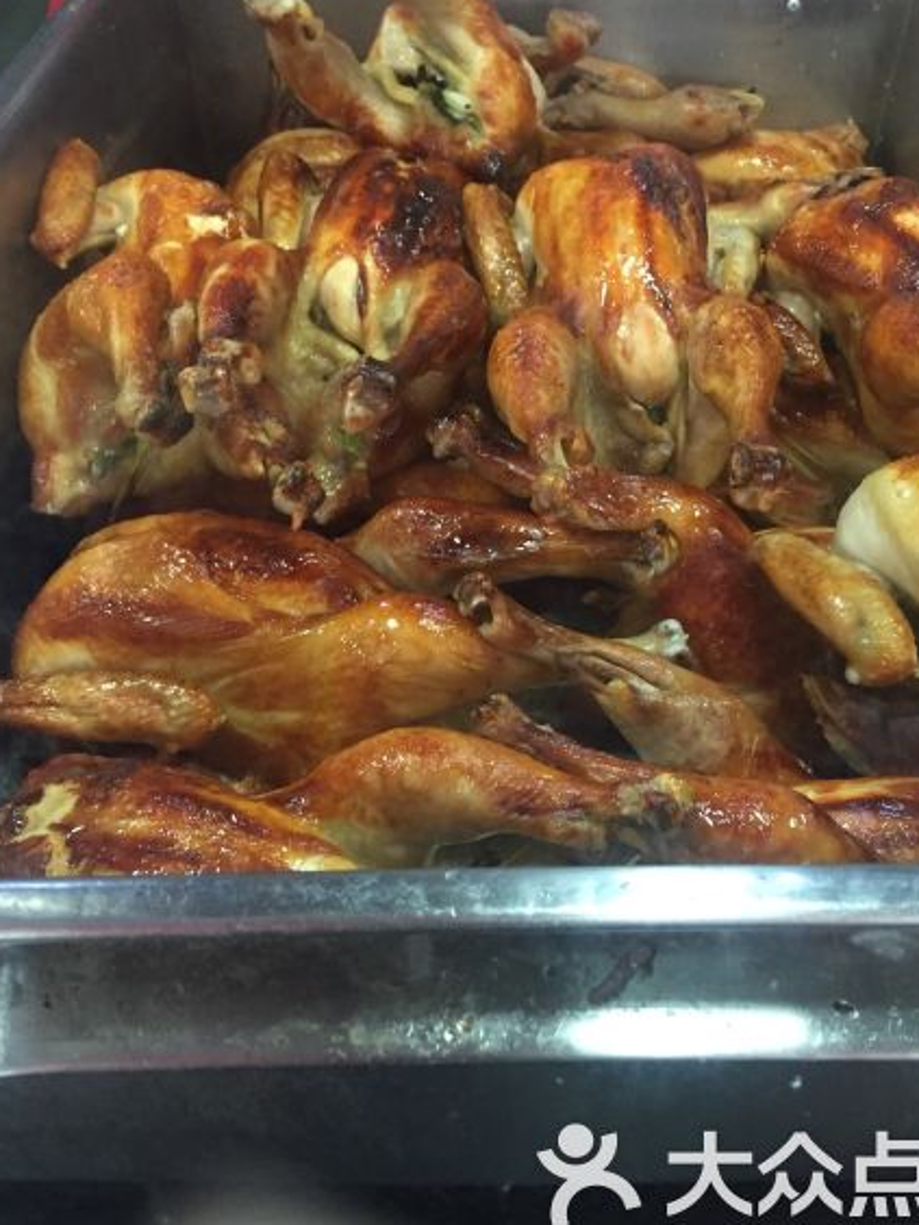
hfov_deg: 39.6
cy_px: 528
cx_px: 512
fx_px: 1274
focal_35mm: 36
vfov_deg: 51.2
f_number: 2.2
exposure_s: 1/33
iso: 200
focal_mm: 4.15
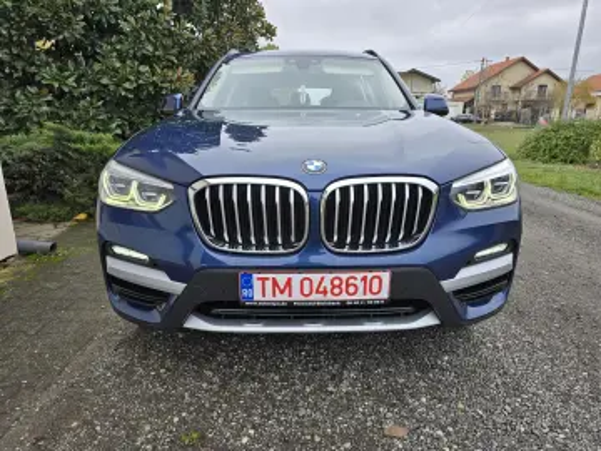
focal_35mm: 23
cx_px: 300
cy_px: 226
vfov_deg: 58.9
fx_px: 399
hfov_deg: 73.9
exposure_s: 1/83
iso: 12
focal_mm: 6.3
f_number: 1.7
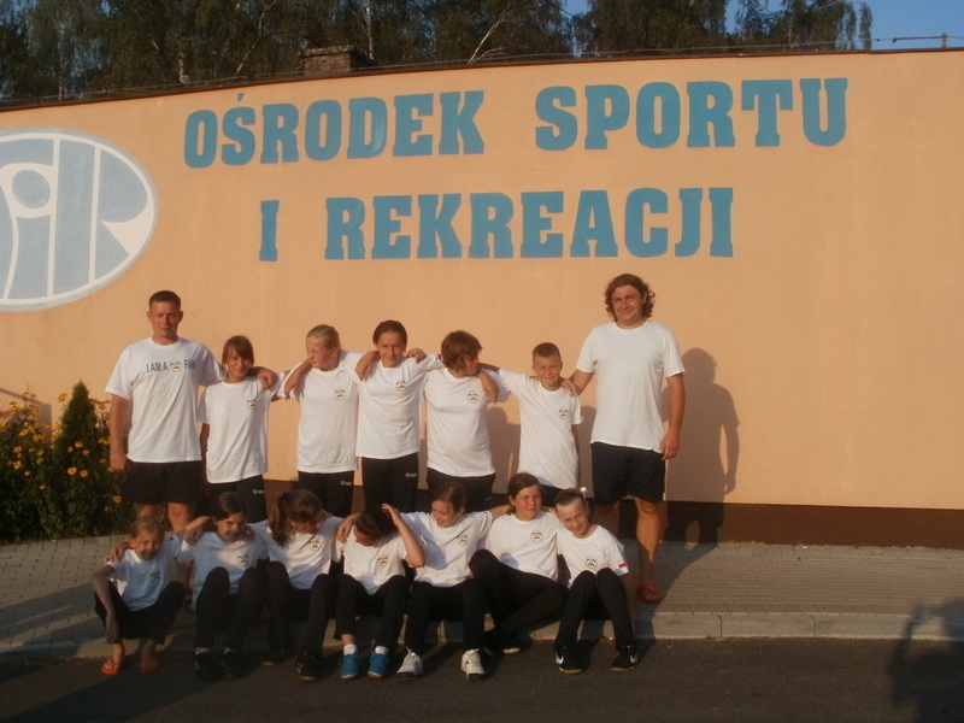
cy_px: 362
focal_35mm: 36
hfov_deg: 51.4
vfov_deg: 39.7
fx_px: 1003
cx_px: 482
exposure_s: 1/500
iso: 100
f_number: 5.6
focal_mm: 6.3
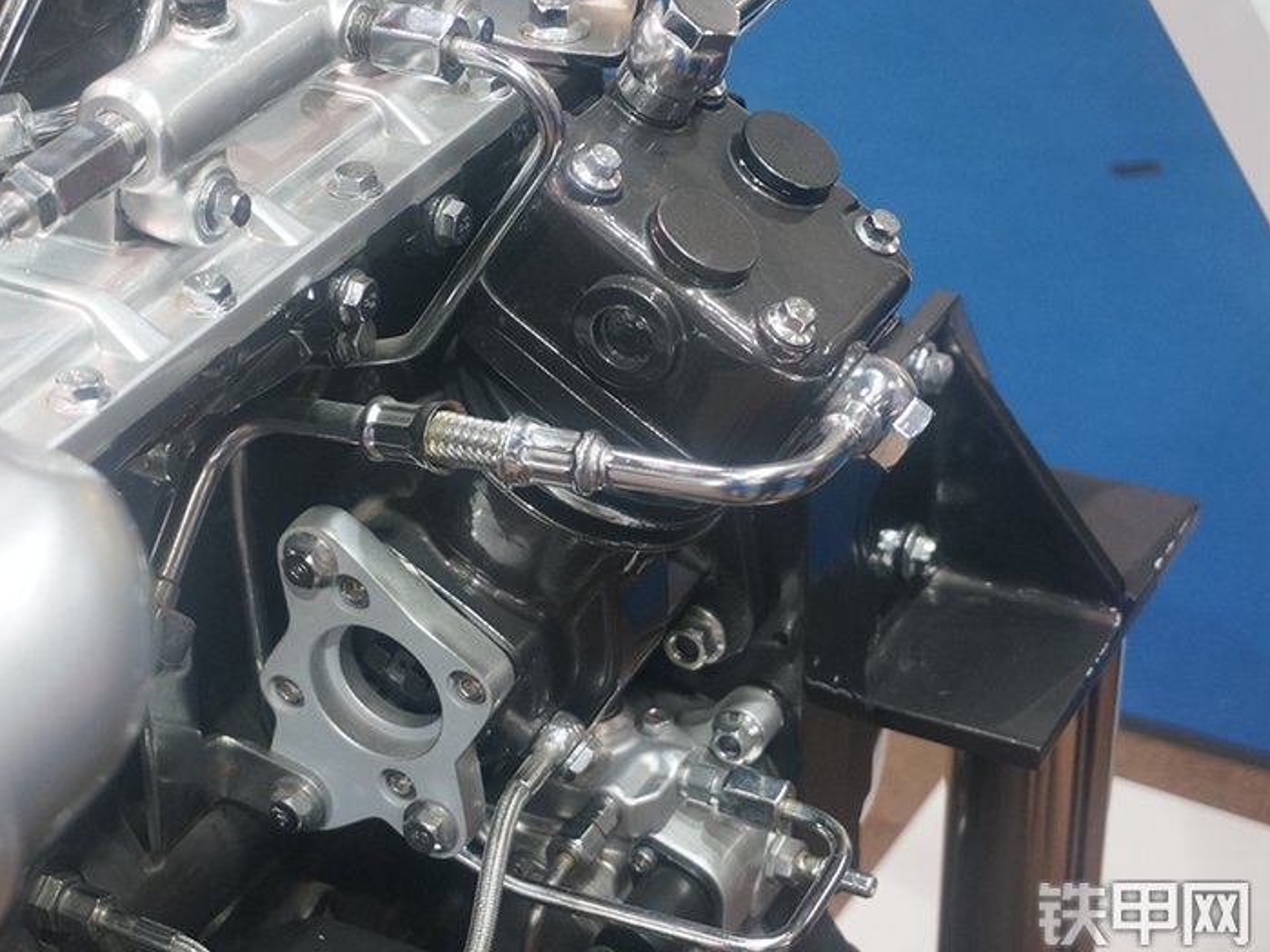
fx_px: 2845
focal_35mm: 78
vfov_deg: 19.0
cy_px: 477
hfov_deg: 25.1
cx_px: 545
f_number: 5.6
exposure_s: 1/80
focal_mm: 47
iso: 800
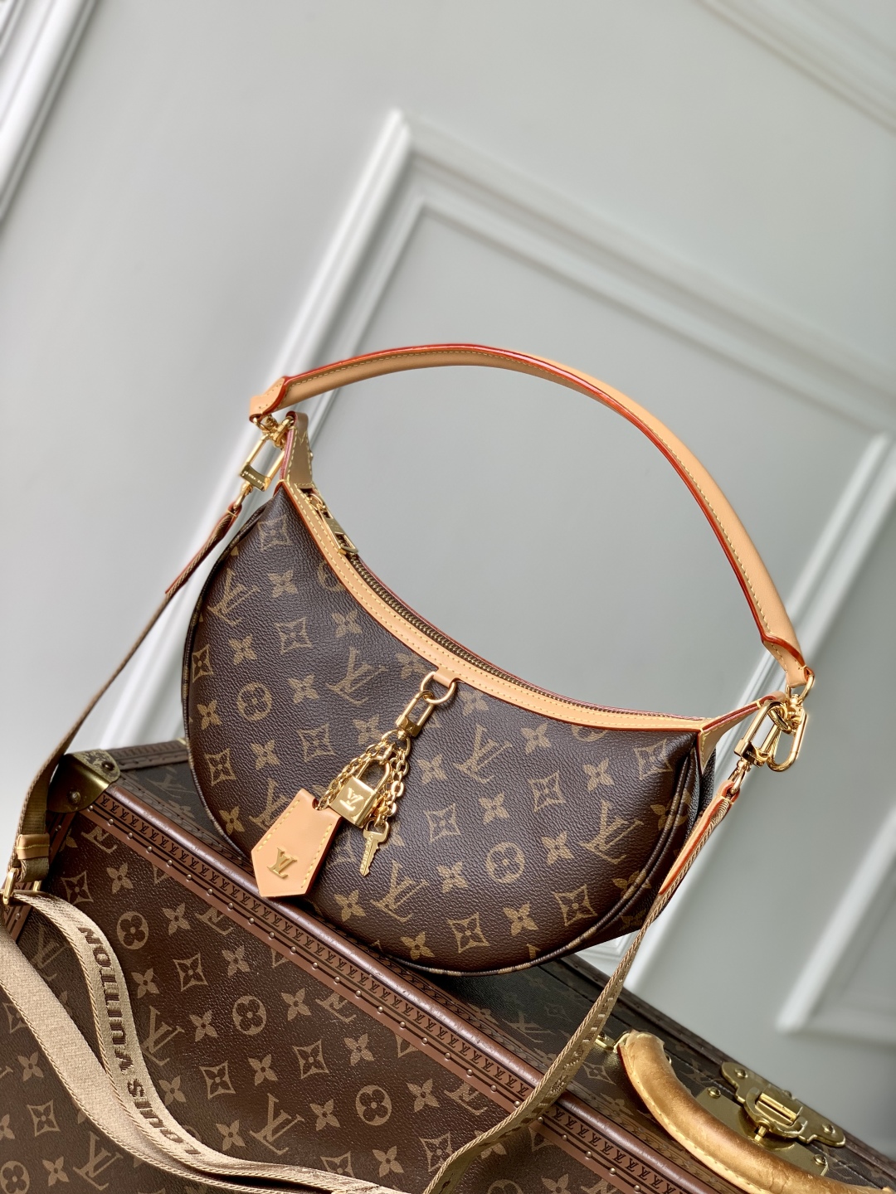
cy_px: 597
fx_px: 1795
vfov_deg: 36.8
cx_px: 448
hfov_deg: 28.0
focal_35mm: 52
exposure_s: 1/122
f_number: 2.4
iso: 16
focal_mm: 6
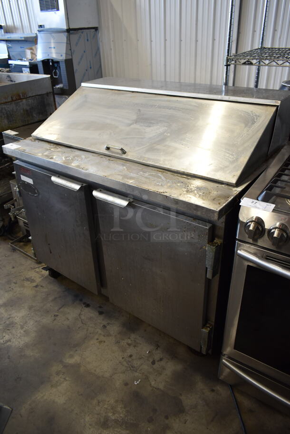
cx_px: 145
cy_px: 217
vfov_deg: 67.3
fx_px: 326
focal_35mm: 27
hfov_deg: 48.0
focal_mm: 18
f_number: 3.5
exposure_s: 1/30
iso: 320
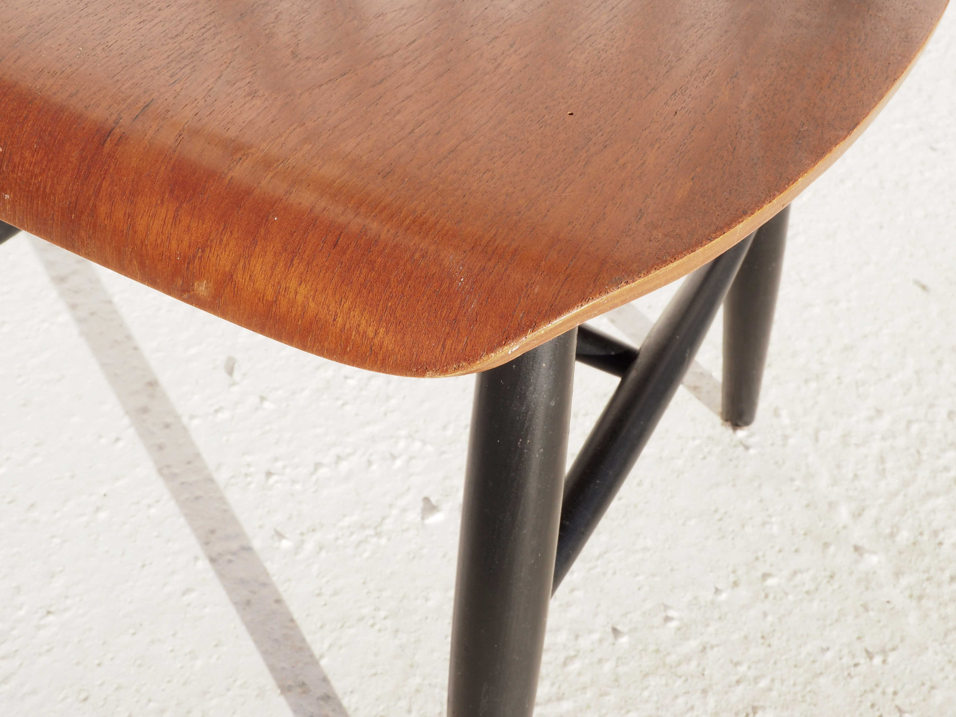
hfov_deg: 46.8
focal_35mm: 40
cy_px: 358
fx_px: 1105
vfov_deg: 36.0
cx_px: 478
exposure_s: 1/60
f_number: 16
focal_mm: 20
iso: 320
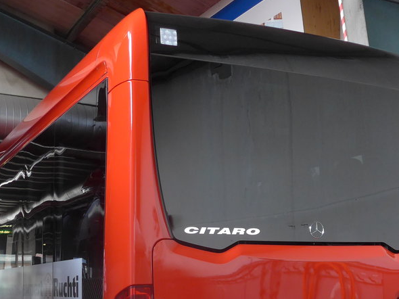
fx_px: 680
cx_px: 230
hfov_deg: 32.7
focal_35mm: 59
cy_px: 258
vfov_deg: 24.2
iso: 250
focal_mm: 6
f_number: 2
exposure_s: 1/60
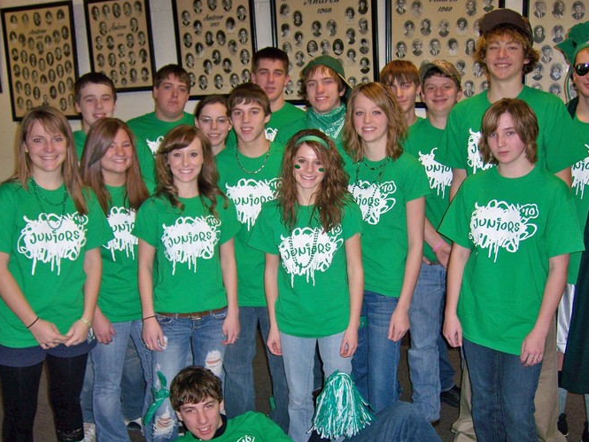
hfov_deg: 47.8
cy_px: 238
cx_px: 308
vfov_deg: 36.8
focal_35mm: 39
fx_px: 664
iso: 100
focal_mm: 6
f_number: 2.8
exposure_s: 1/60
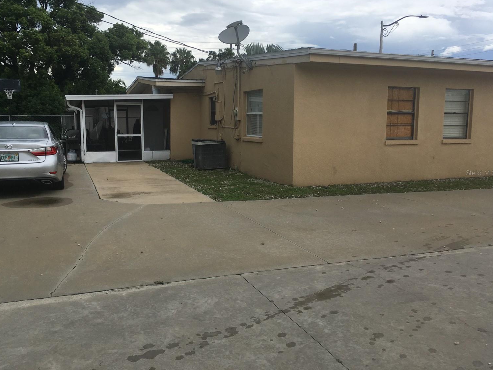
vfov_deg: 45.4
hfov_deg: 58.3
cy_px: 173
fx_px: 442
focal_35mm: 31
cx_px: 234
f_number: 2.2
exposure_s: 1/1538
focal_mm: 4.15
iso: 25
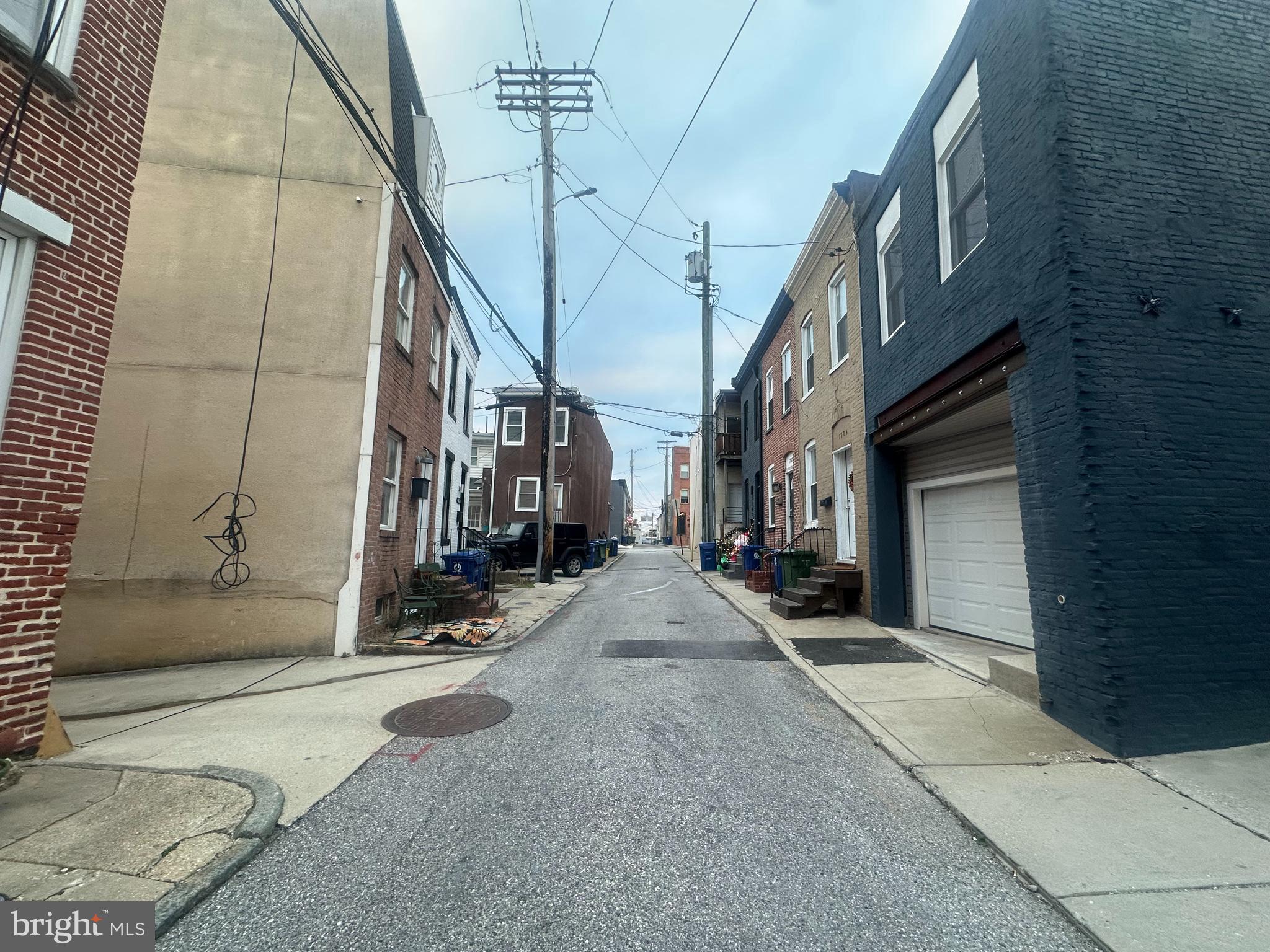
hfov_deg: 102.1
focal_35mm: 14
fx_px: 514
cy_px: 476
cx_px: 635
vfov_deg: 85.7
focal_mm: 2.22
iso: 100
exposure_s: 1/99
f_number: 2.2
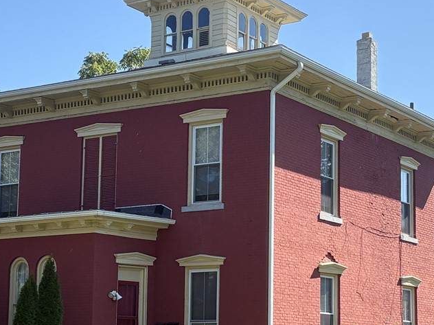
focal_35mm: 81
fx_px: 1015
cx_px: 221
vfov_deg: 18.1
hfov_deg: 24.1
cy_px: 222
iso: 50
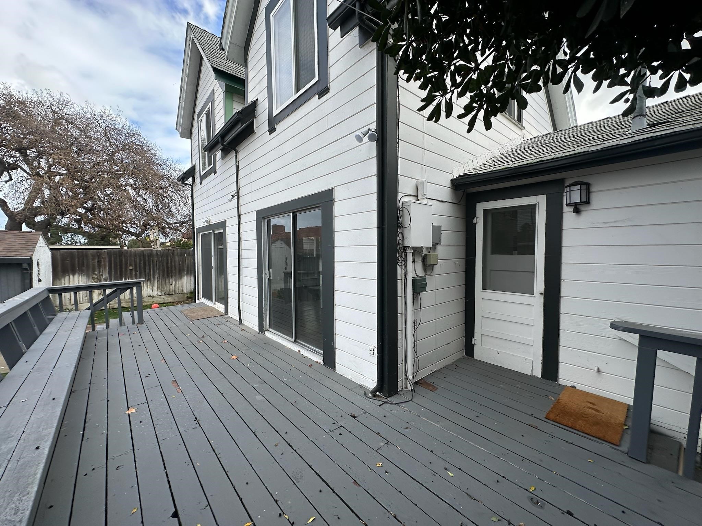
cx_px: 351
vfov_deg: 85.7
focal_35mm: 14
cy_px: 263
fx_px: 284
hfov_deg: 102.1
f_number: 2.2
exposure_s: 1/545
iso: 40
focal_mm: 2.22
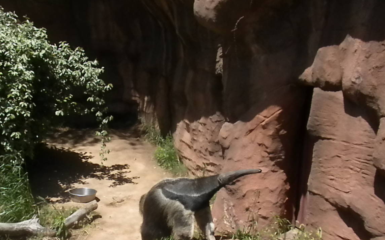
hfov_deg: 36.7
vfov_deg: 23.4
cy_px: 174
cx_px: 145
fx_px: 577
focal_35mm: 55
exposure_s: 1/610
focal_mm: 6.6
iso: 640
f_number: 10
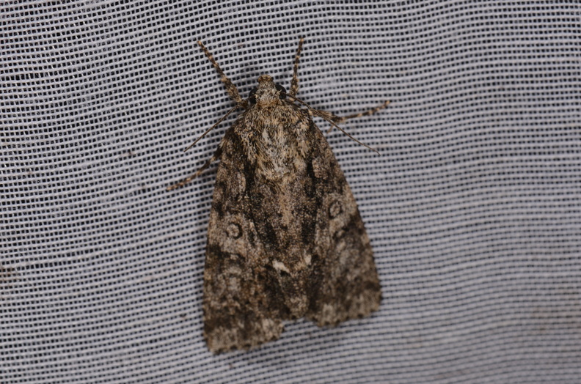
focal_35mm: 128
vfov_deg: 10.7
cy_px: 192
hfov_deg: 16.1
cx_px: 290
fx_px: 2053
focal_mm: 85
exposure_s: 1/60
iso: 100
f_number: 22
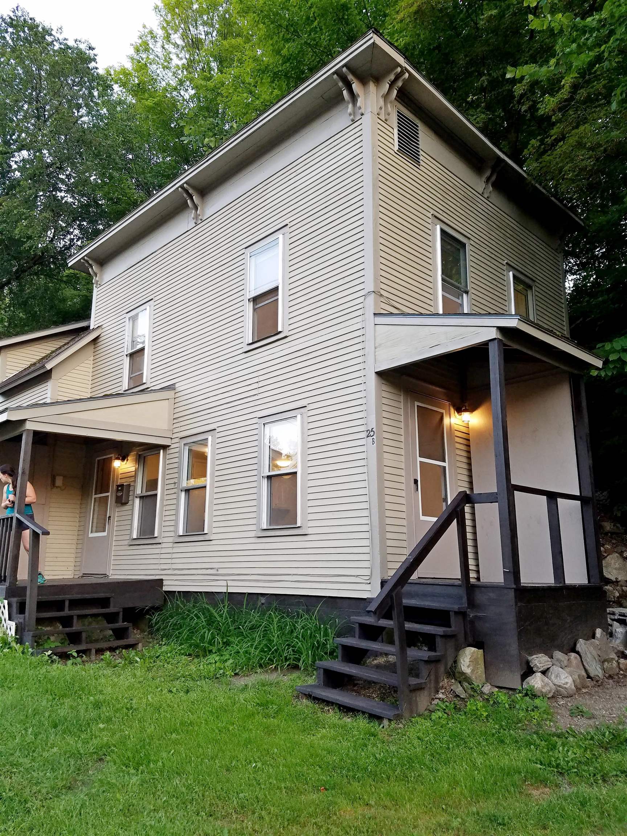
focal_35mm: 26
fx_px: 628
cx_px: 314
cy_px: 418
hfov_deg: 53.1
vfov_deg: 67.3
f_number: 1.7
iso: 100
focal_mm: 4.2
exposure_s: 1/120
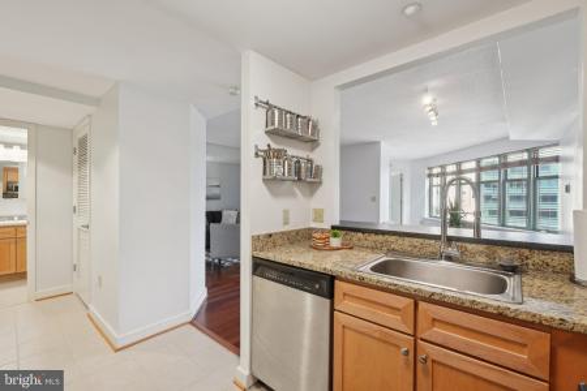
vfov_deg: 77.3
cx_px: 294
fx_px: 245
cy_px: 196
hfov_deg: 100.4
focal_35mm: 15
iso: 100
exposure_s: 1/3.33
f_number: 7.1
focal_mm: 10
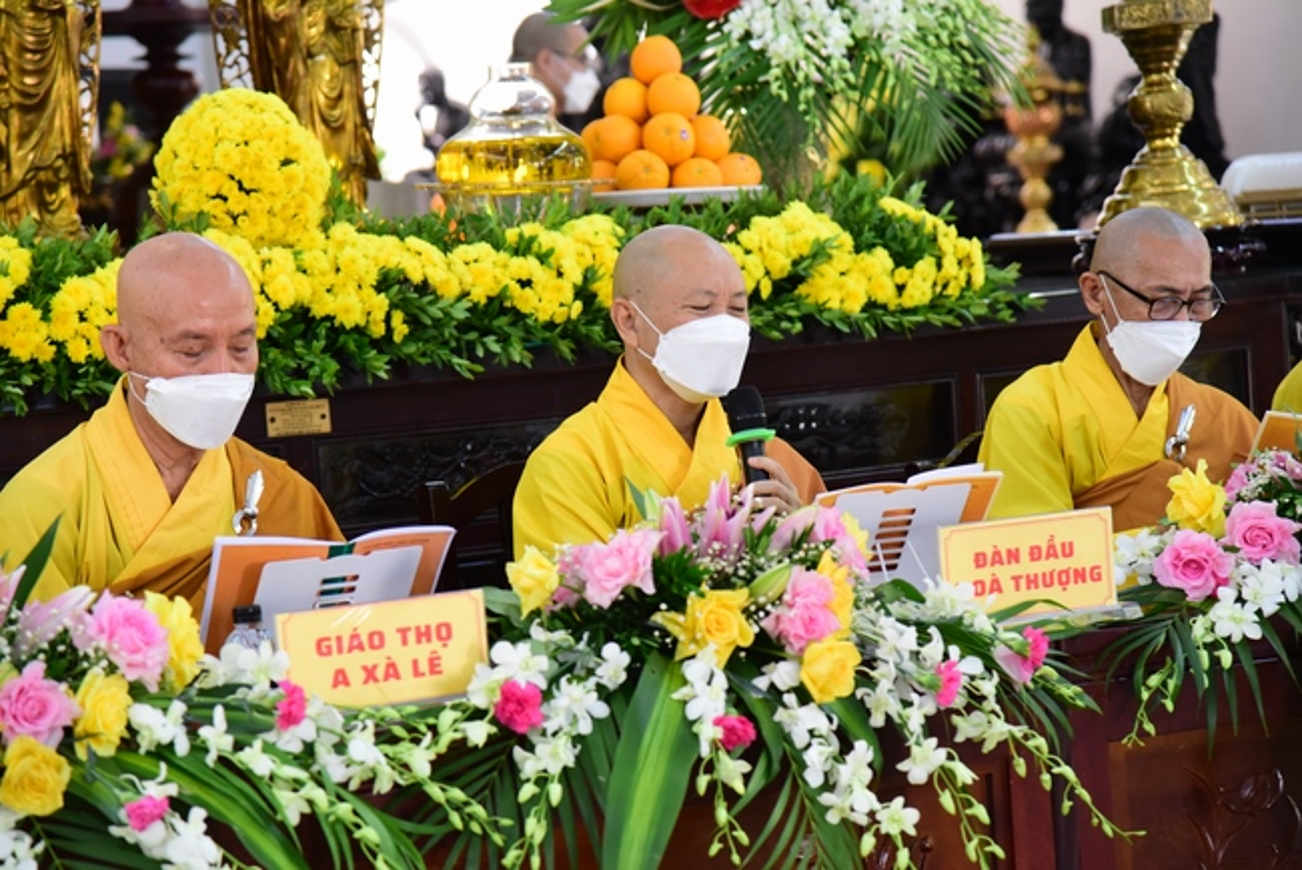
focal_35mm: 120
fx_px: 4342
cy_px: 435
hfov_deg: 17.1
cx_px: 651
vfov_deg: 11.4
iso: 3200
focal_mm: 120
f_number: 5
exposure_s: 1/125
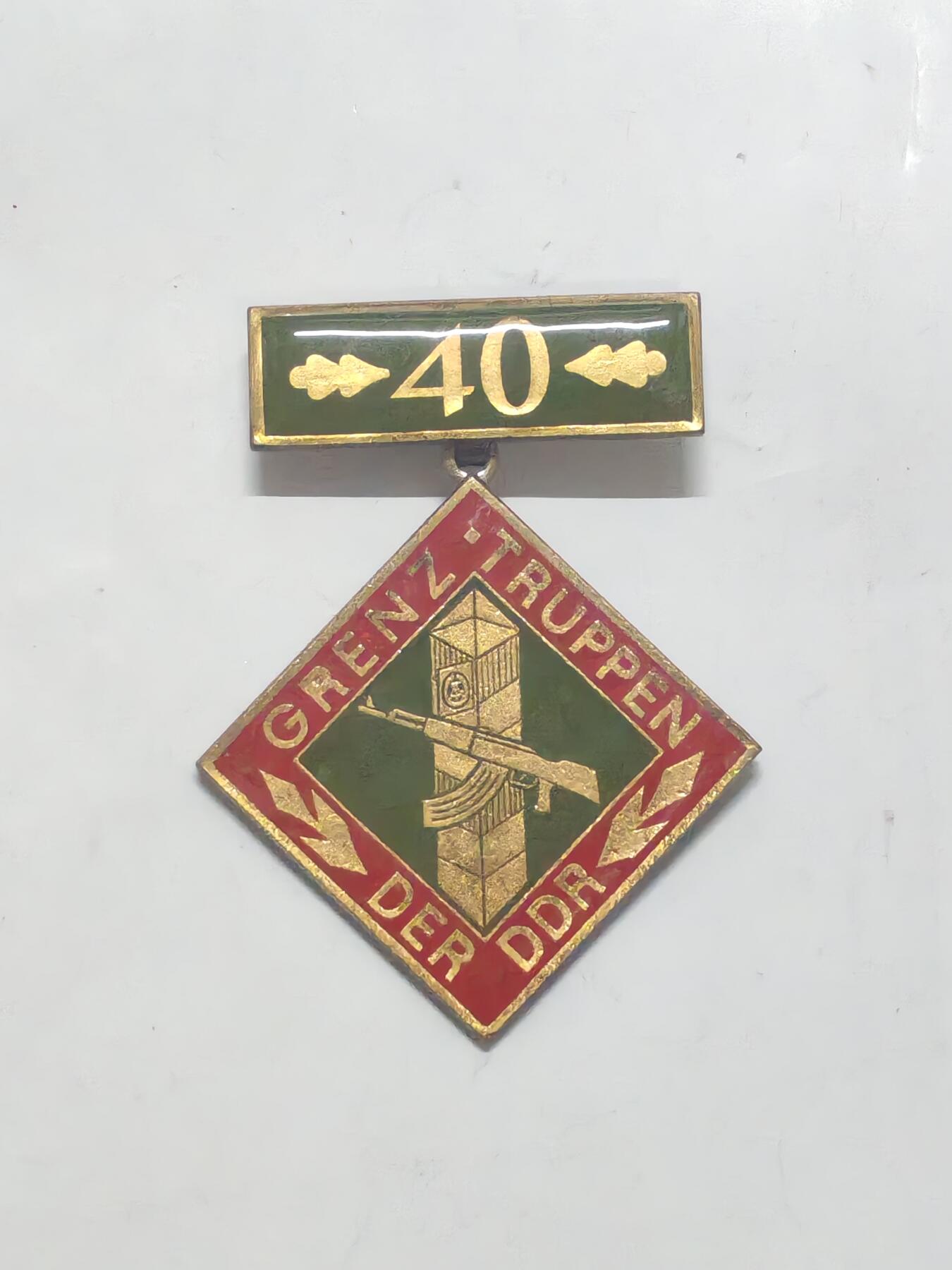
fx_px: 3814
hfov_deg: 14.2
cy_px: 635
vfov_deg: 18.9
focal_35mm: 104
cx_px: 476
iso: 1250
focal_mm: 5.52
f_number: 1.95
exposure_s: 1/33
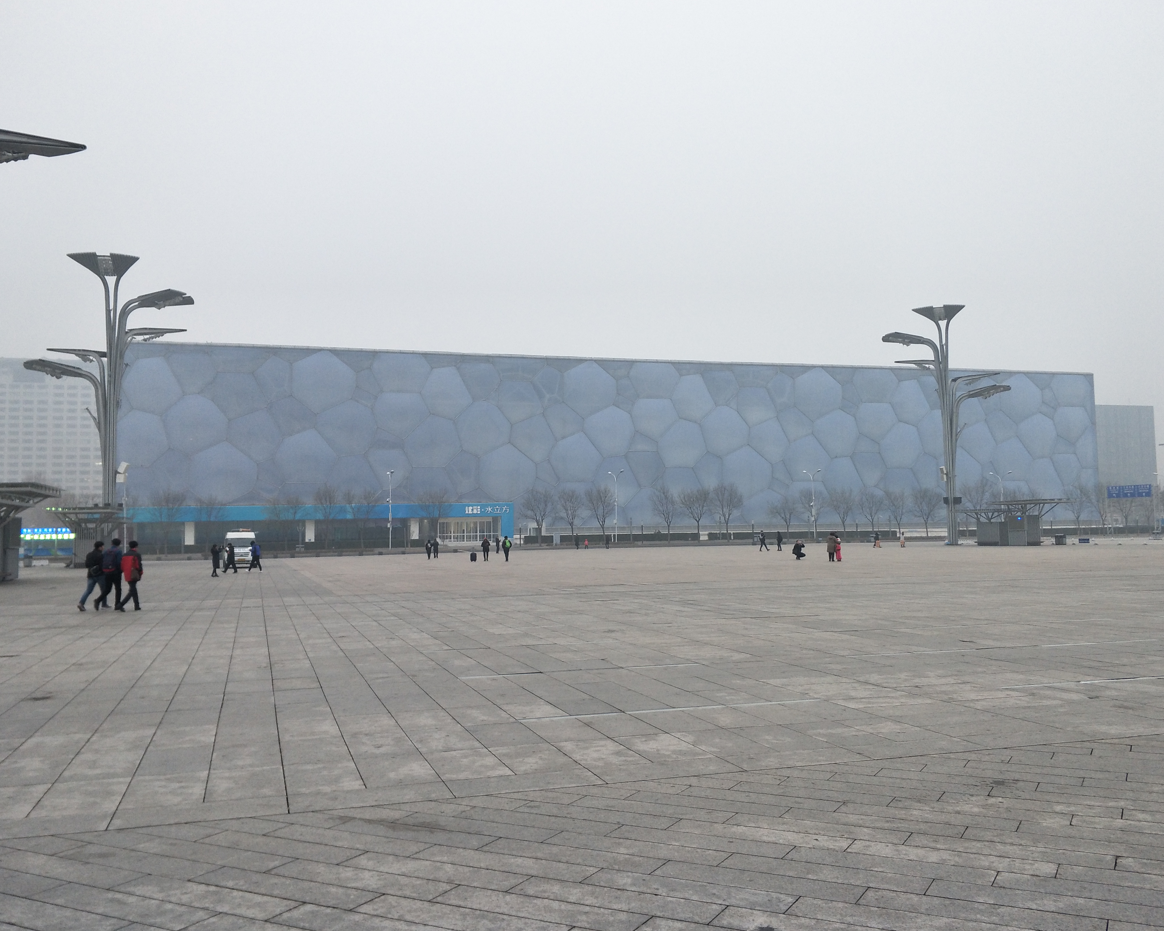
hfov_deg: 64.1
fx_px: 930
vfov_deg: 53.2
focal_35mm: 27
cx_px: 594
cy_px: 456
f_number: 1.7
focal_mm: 4.1
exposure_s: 1/50
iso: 55
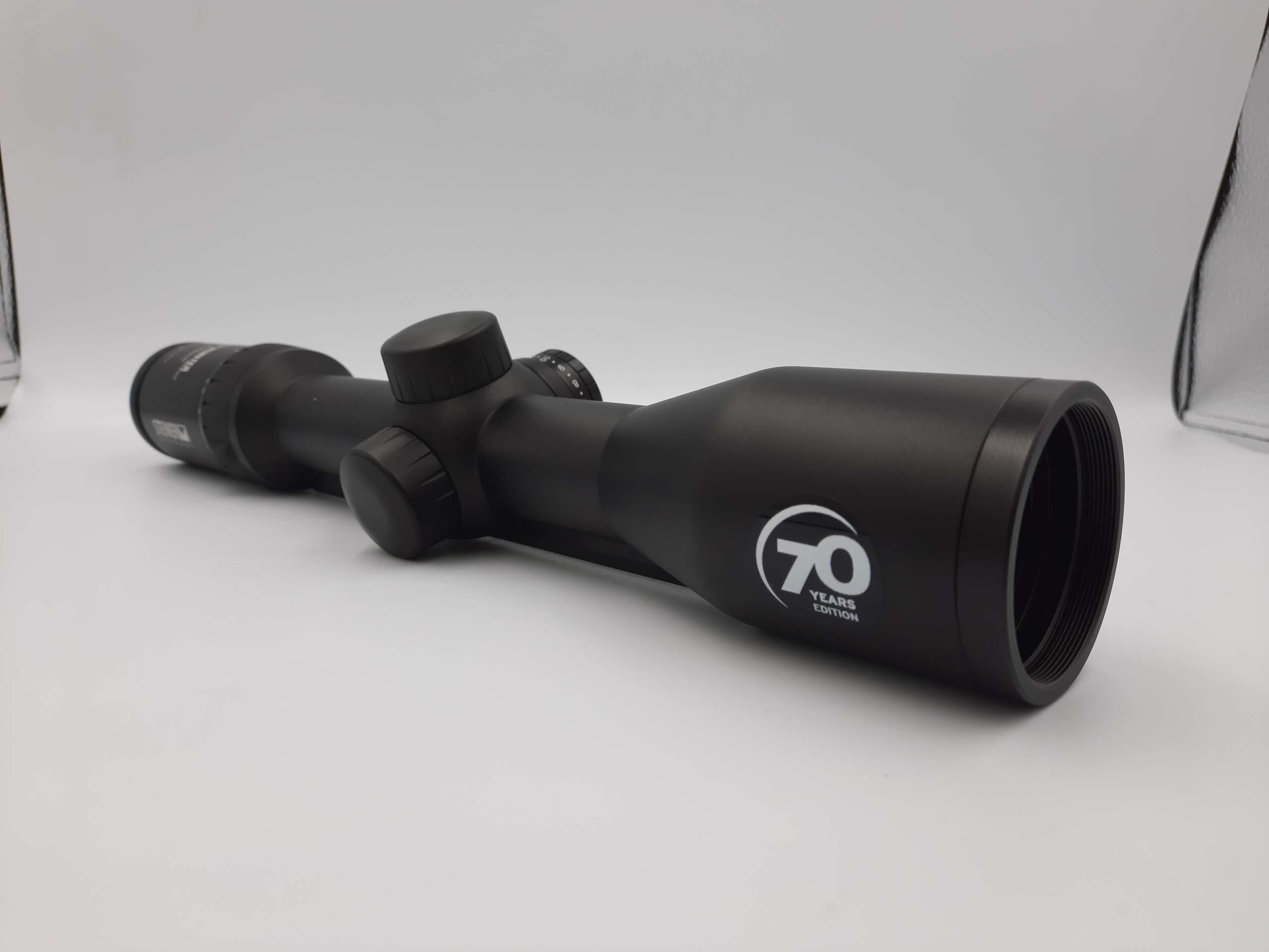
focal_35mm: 25
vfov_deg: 54.9
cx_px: 634
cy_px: 476
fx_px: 916
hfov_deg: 69.4
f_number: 2
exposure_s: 1/137
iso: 40
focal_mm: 4.6
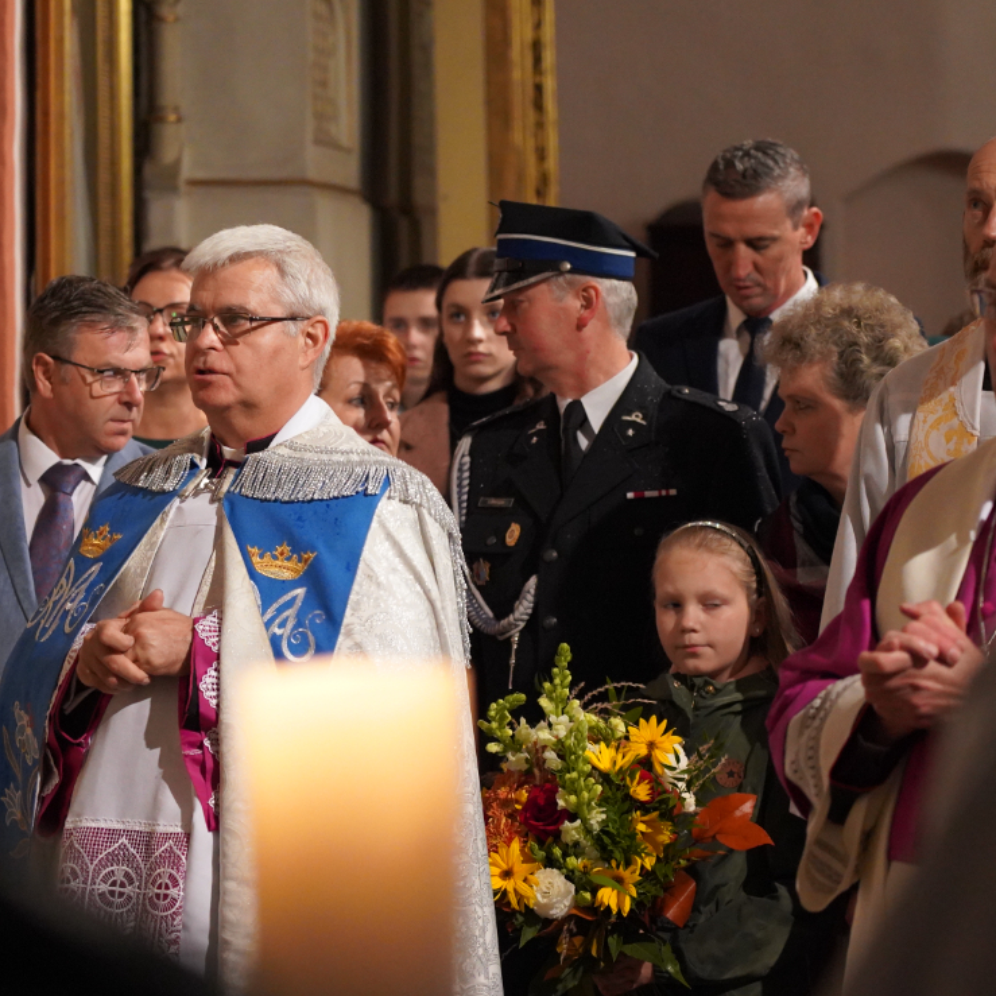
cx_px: 492
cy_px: 433
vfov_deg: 11.1
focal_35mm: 157
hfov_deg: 11.1
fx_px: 5111
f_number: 4
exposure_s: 1/160
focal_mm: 105
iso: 8000
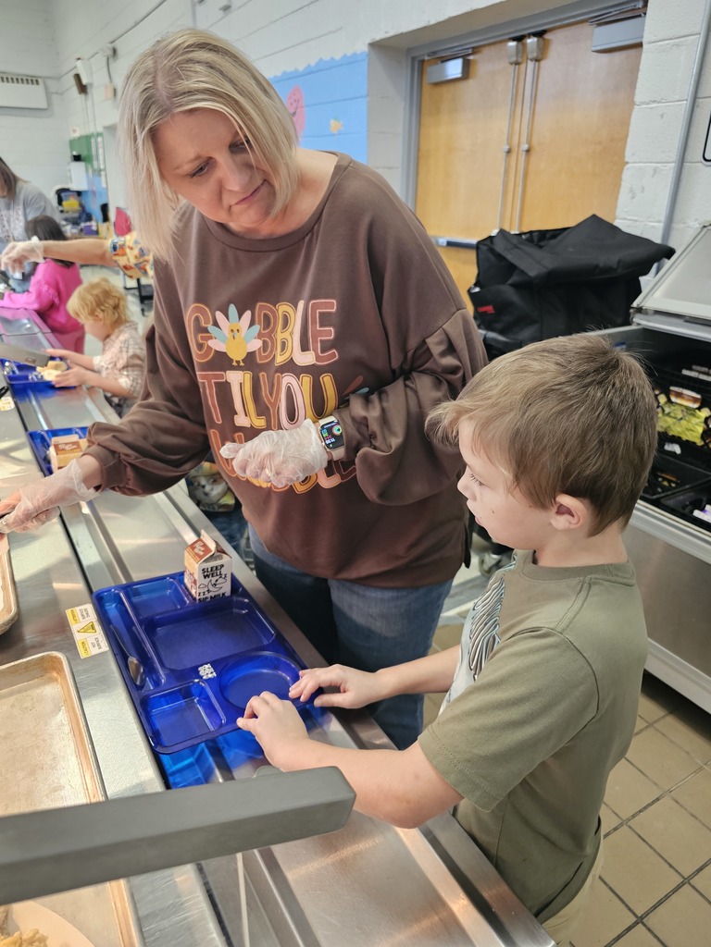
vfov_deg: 73.9
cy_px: 474
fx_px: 630
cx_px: 356
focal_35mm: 23
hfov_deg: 58.9
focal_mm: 6.3
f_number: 1.7
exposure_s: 1/60
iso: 640
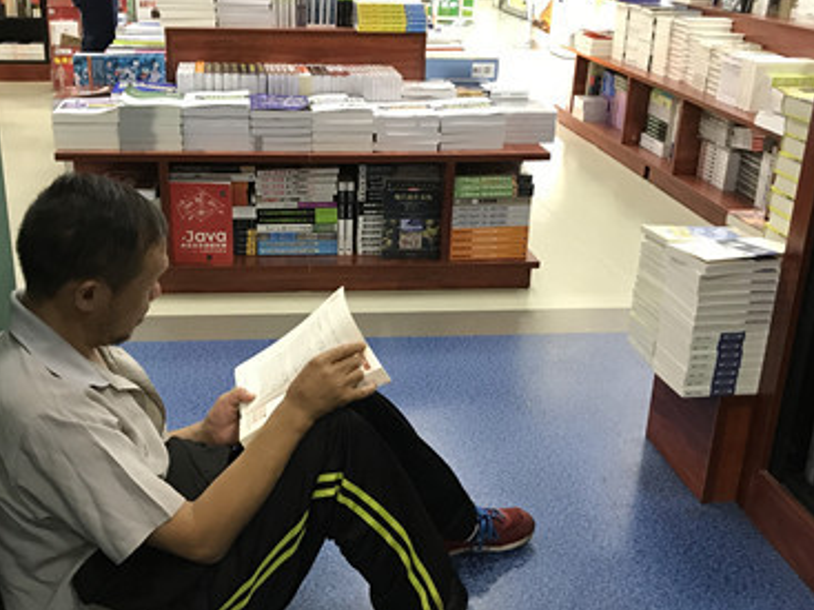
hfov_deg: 44.7
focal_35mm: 42
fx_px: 987
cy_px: 339
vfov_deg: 34.3
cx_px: 344
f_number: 1.8
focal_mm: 3.99
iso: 100
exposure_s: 1/17
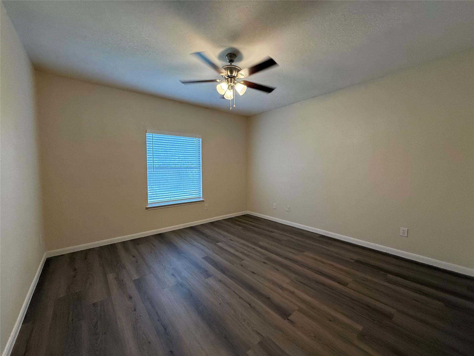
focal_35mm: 14
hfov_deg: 102.1
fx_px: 192
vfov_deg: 85.7
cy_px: 178
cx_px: 237
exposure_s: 1/120
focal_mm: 2.22
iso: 320
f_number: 2.2
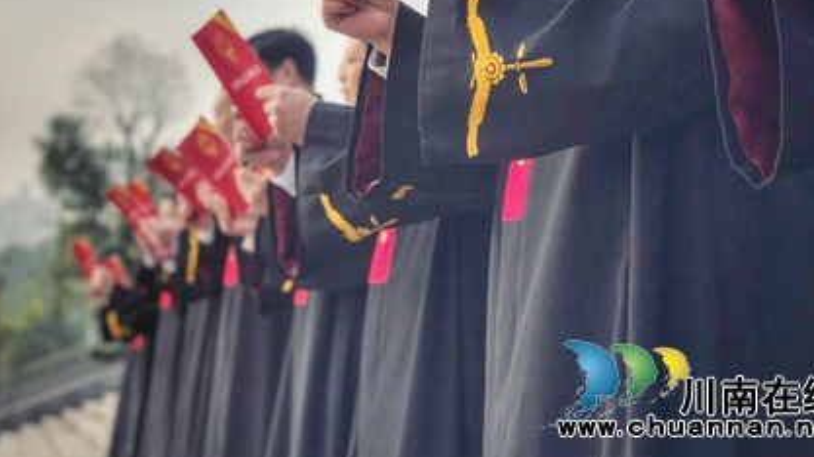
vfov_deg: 17.6
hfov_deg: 31.0
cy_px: 103
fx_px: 1467
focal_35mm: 68
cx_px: 406
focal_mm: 6
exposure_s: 1/666
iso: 16
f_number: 2.4
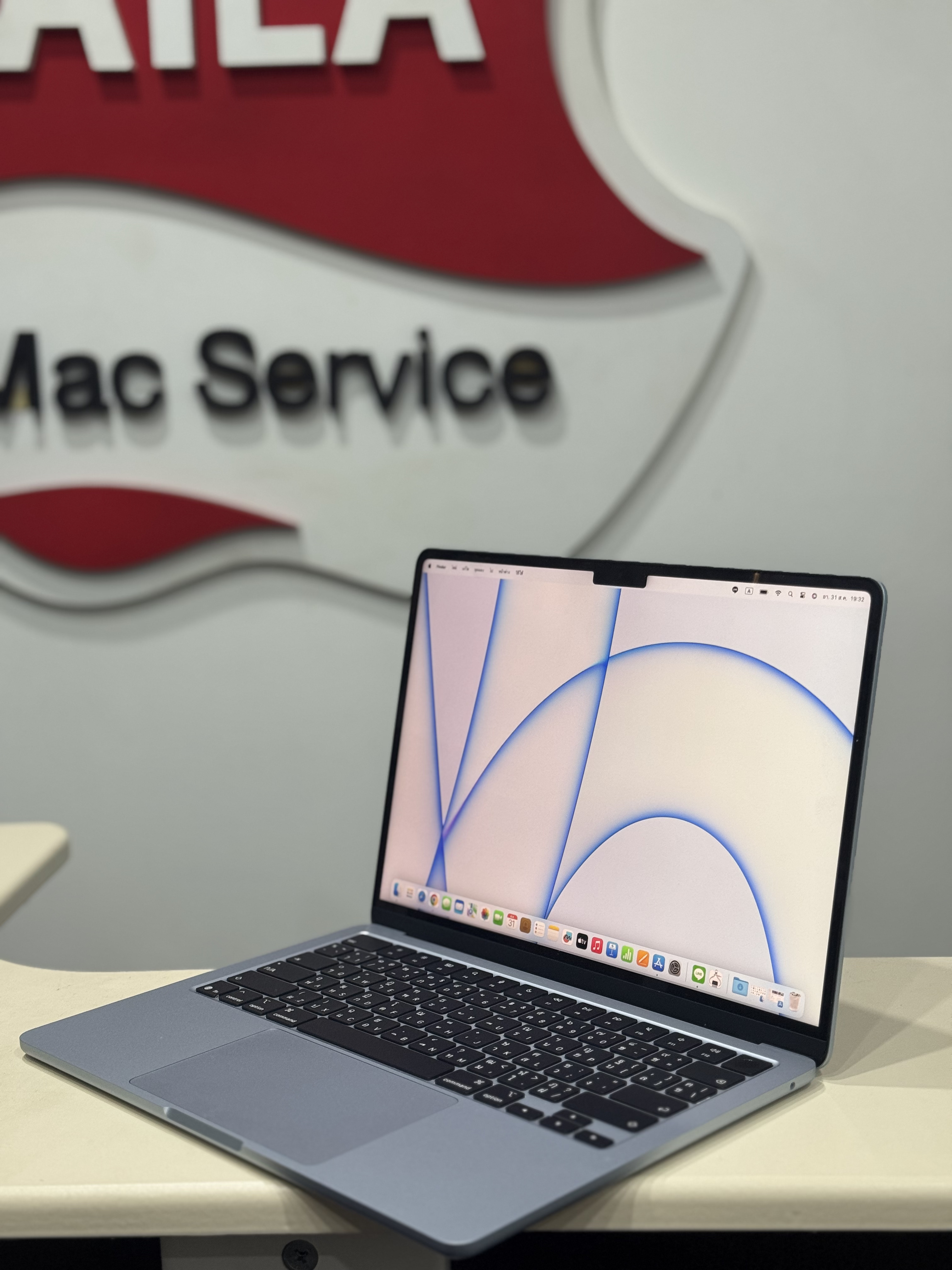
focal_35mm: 48
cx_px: 476
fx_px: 1760
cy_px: 635
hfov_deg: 30.3
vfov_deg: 39.7
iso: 125
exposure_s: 1/60
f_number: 1.78
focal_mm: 6.76
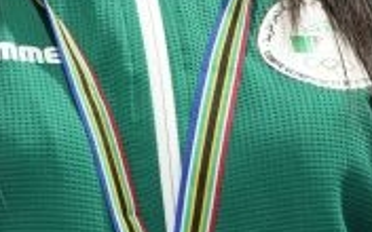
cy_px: 91
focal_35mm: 1393
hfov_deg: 1.5
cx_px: 131
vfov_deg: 0.9
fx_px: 14123
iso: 4000
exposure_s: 1/250
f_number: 2.8
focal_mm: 200
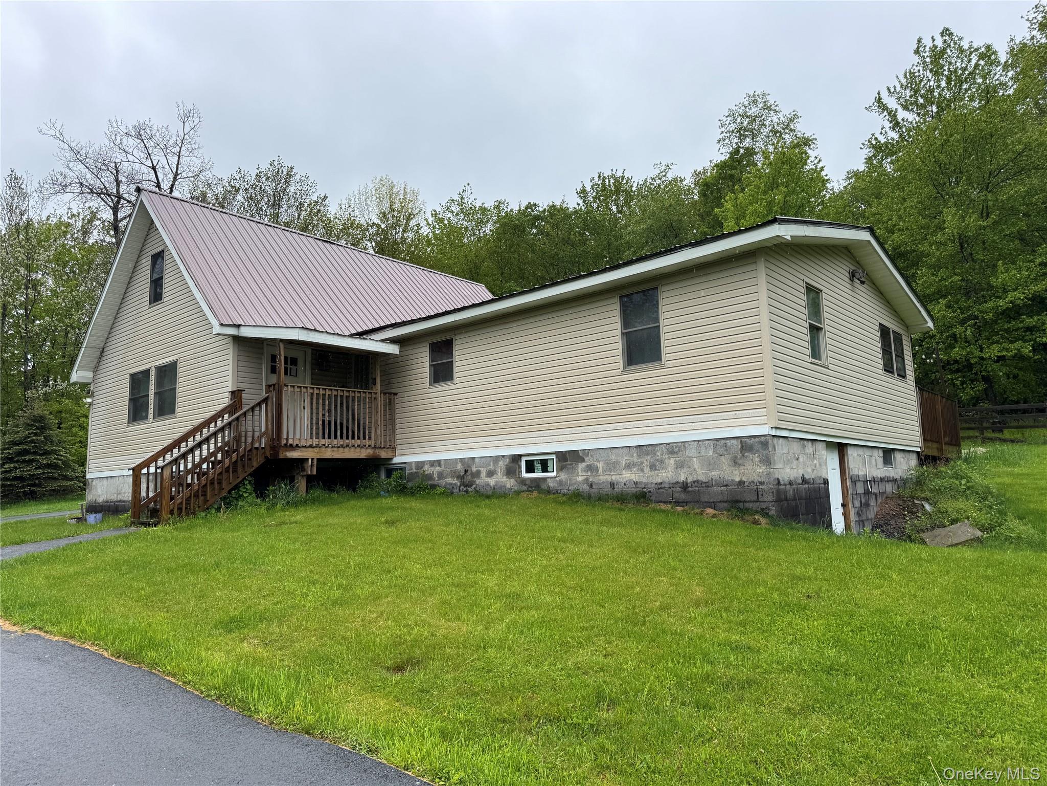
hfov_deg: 71.6
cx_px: 524
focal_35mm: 24
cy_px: 393
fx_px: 726
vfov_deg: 56.8
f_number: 1.78
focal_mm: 6.76
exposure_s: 1/1172
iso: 80
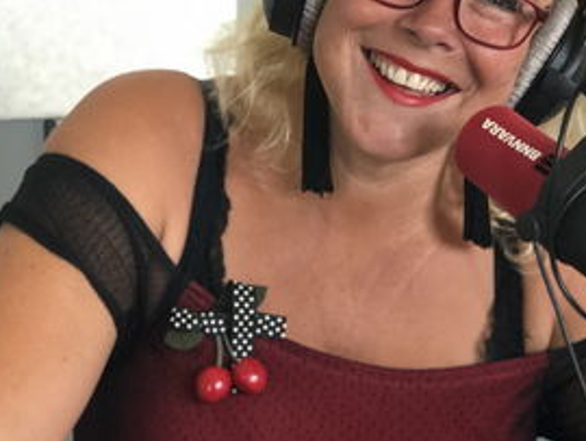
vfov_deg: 12.5
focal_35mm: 119
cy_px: 141
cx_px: 415
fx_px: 2016
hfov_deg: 16.5
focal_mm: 6.6
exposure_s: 1/33
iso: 320
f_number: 2.8
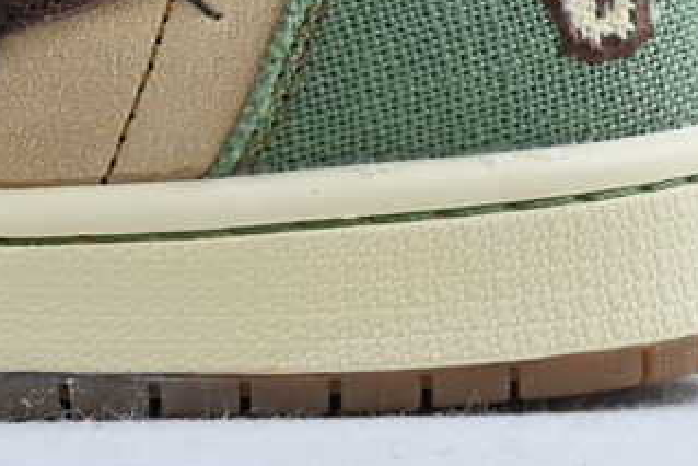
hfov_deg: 12.6
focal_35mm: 155
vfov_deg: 8.8
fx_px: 3005
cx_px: -341
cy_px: -66
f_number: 10
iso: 100
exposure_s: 1/13
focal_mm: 27.5
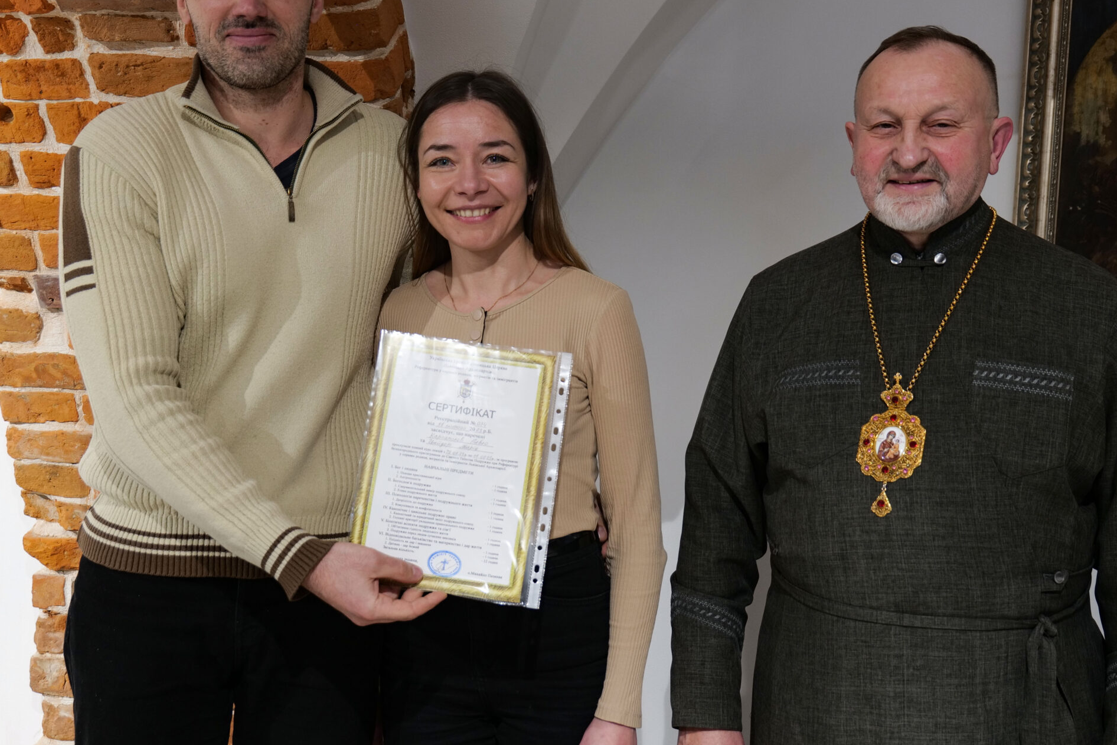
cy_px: 323
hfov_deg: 42.7
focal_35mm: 46
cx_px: 596
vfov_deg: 29.2
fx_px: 1427
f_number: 4.4
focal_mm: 34
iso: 640
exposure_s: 1/60
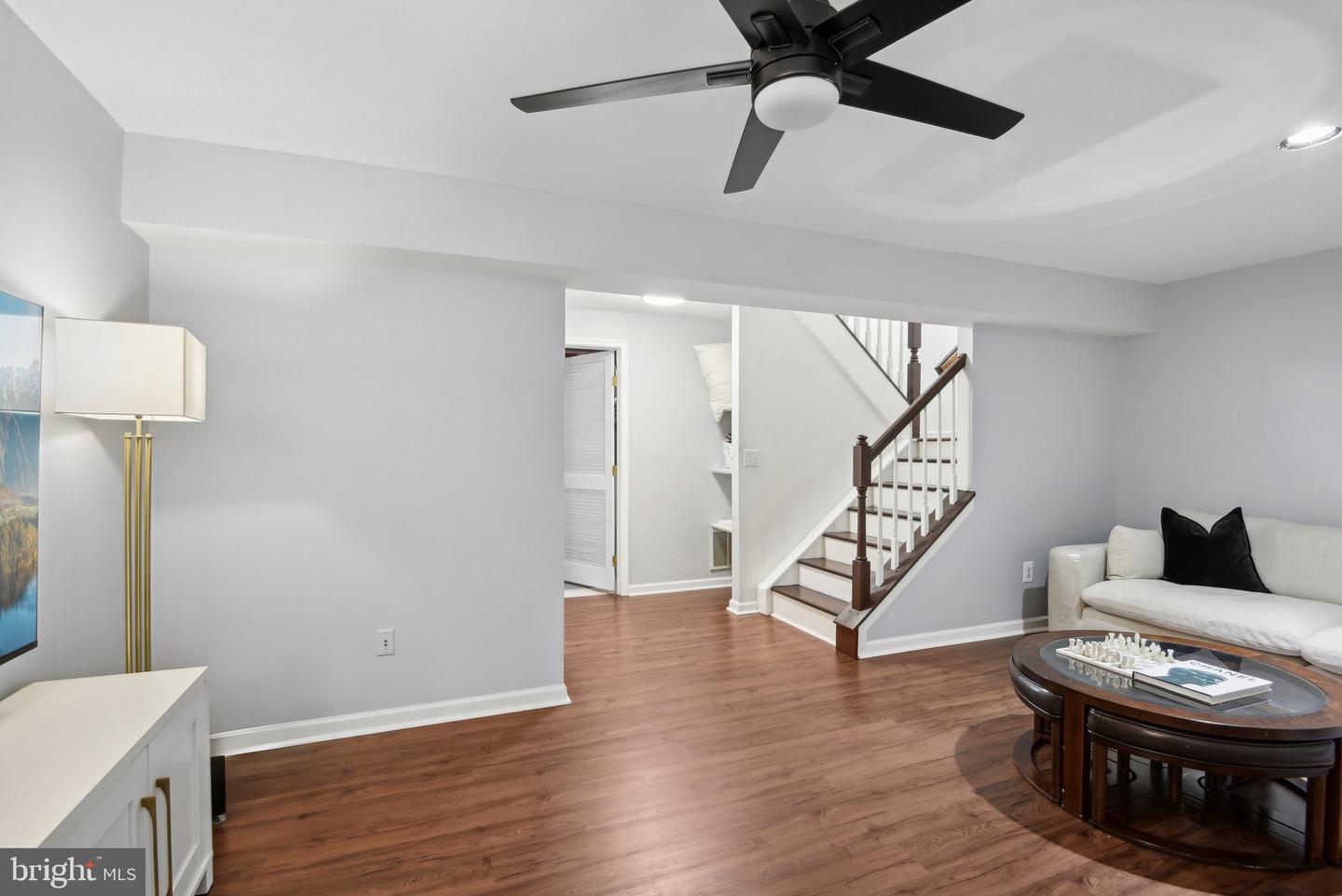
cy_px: 448
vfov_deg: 73.8
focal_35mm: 16
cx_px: 671
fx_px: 597
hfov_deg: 96.7
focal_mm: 16
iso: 400
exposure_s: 1/5
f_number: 8
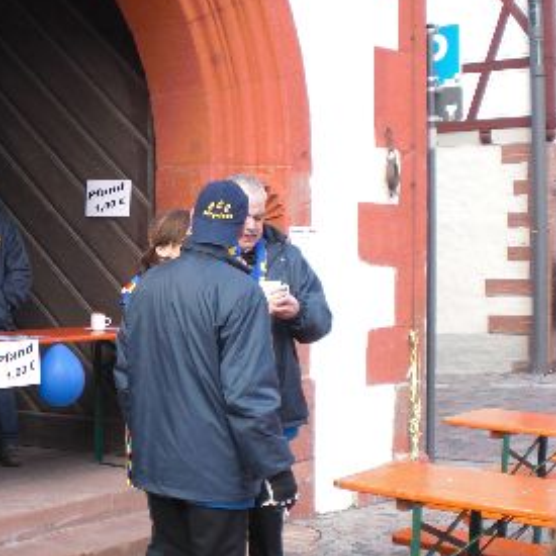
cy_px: 283
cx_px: 72
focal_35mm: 65
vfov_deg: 26.5
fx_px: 1181
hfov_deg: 25.8
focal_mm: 6.3
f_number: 3.1
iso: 64
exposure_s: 1/160
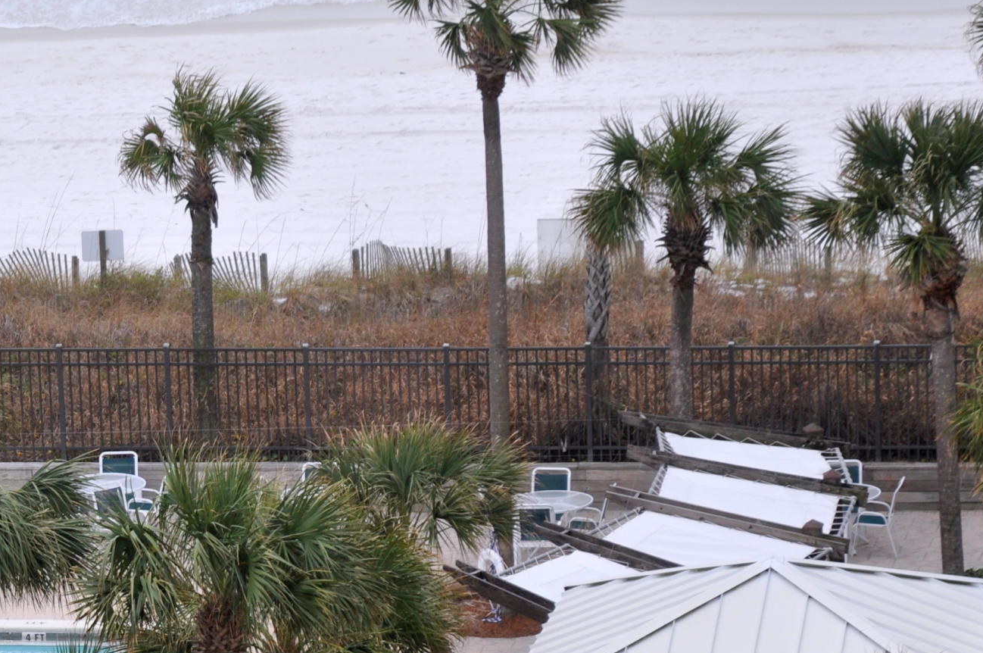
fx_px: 9931
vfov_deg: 3.8
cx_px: 55
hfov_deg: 5.7
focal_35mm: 364
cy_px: 527
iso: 200
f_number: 5.6
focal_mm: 105
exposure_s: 1/400
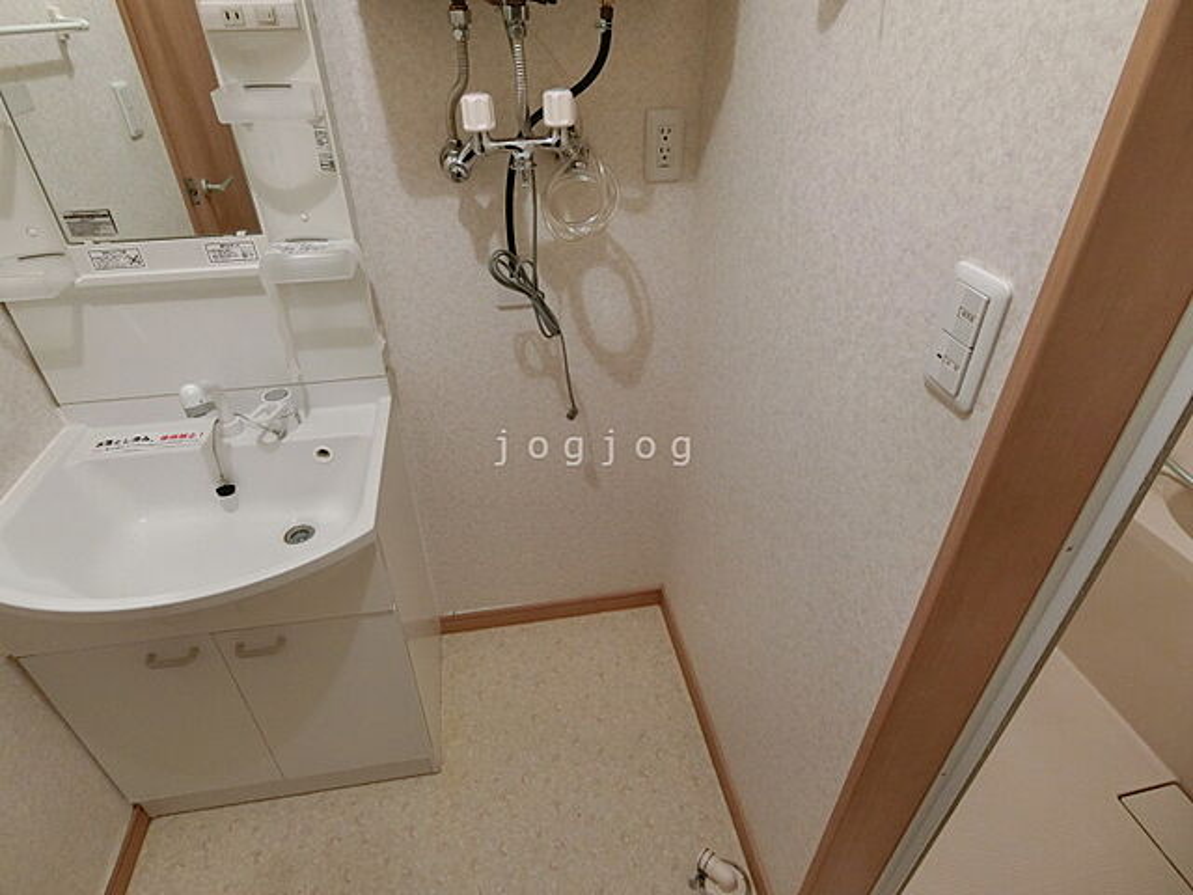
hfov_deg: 84.7
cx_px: 596
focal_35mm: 19
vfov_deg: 68.7
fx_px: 655
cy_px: 448
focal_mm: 4.06
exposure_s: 1/40
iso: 400
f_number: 2.7
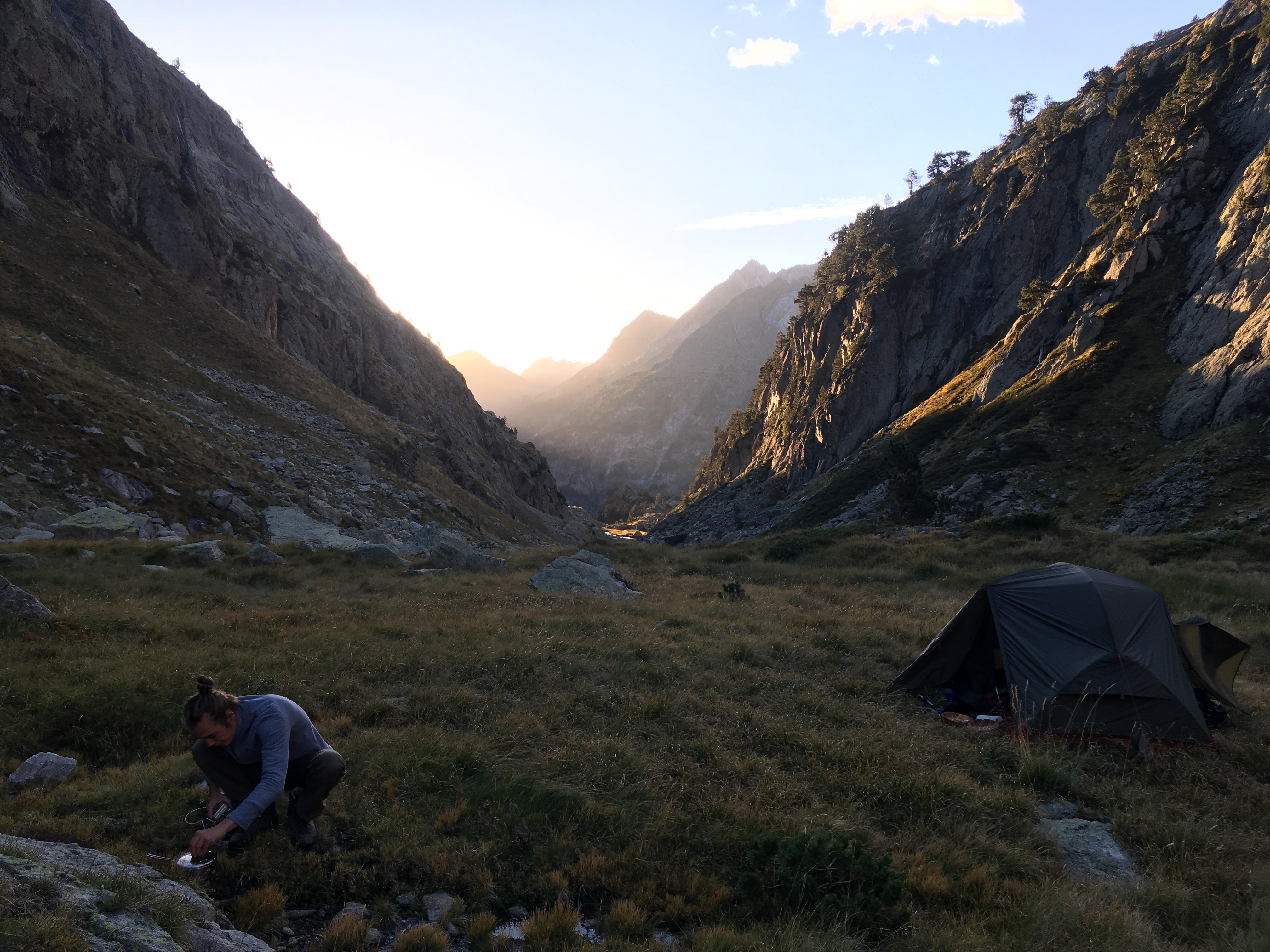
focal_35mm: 29
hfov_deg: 61.7
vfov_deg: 48.2
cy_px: 476
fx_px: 1064
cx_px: 635
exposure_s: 1/183
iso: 25
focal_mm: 4.15
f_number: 2.2
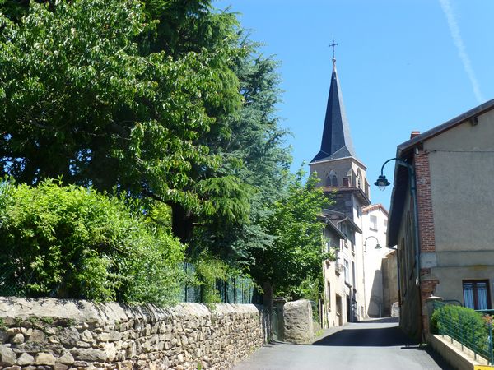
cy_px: 185
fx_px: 771
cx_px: 247
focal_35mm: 54
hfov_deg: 35.5
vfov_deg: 27.0
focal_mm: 9.7
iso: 100
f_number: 4.6
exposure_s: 1/250
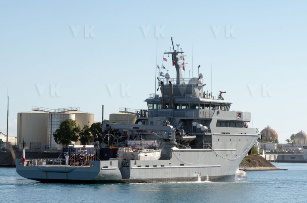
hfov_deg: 14.0
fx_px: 1251
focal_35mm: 147
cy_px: 102
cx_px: 154
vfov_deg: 9.3
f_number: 9
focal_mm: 98
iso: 160
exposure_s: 1/250
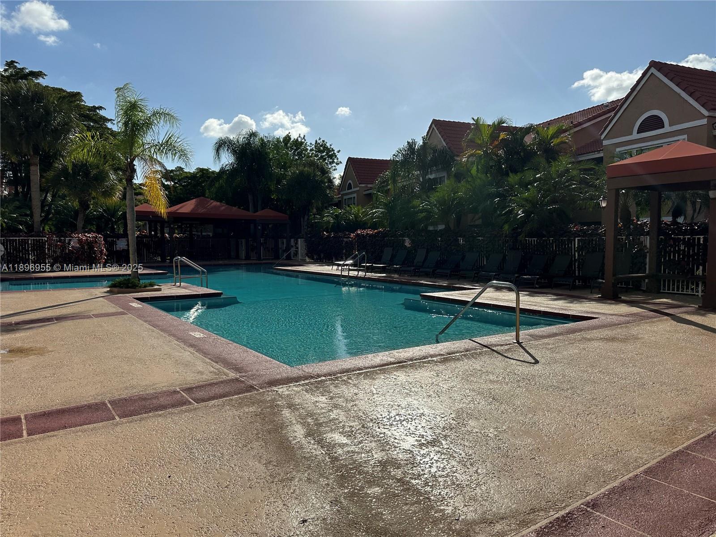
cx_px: 358
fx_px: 496
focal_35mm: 24
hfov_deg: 71.6
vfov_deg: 56.8
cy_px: 268
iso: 80
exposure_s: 1/12048
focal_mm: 6.86
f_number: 1.78
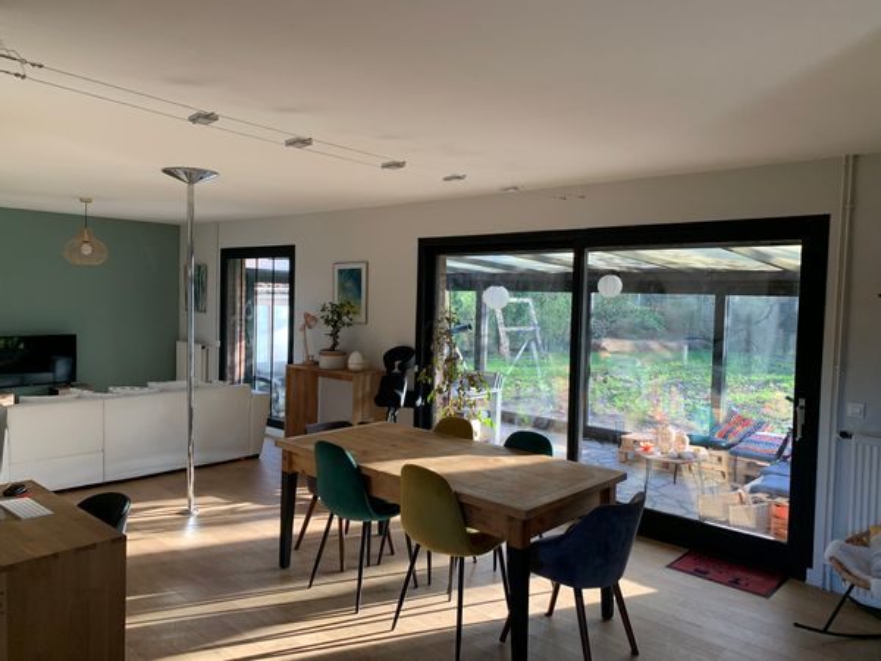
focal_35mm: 26
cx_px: 440
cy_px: 330
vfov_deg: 53.1
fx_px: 662
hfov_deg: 67.3
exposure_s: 1/121
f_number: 1.8
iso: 80
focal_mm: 4.25
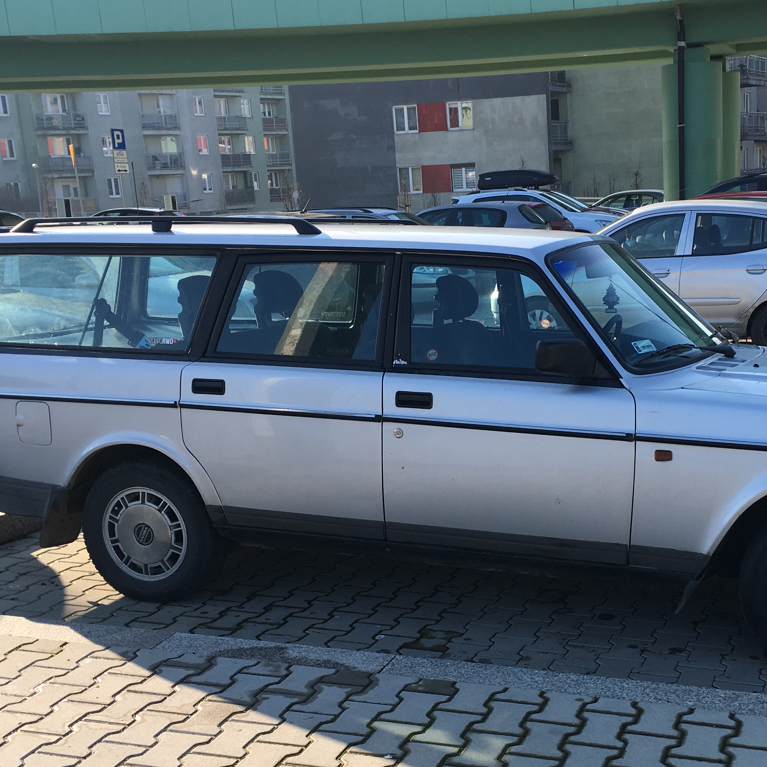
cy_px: 446
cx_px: 515
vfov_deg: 36.7
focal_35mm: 46
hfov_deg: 36.4
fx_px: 1153
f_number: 2.2
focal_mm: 4.15
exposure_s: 1/561
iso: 25
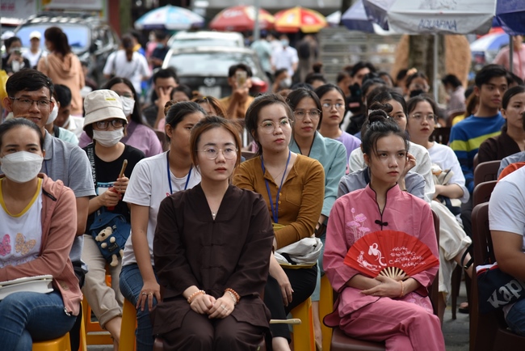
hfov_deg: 17.1
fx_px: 1751
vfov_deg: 11.4
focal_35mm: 120
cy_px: 176
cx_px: 262
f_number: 4
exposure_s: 1/80
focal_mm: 120
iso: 100
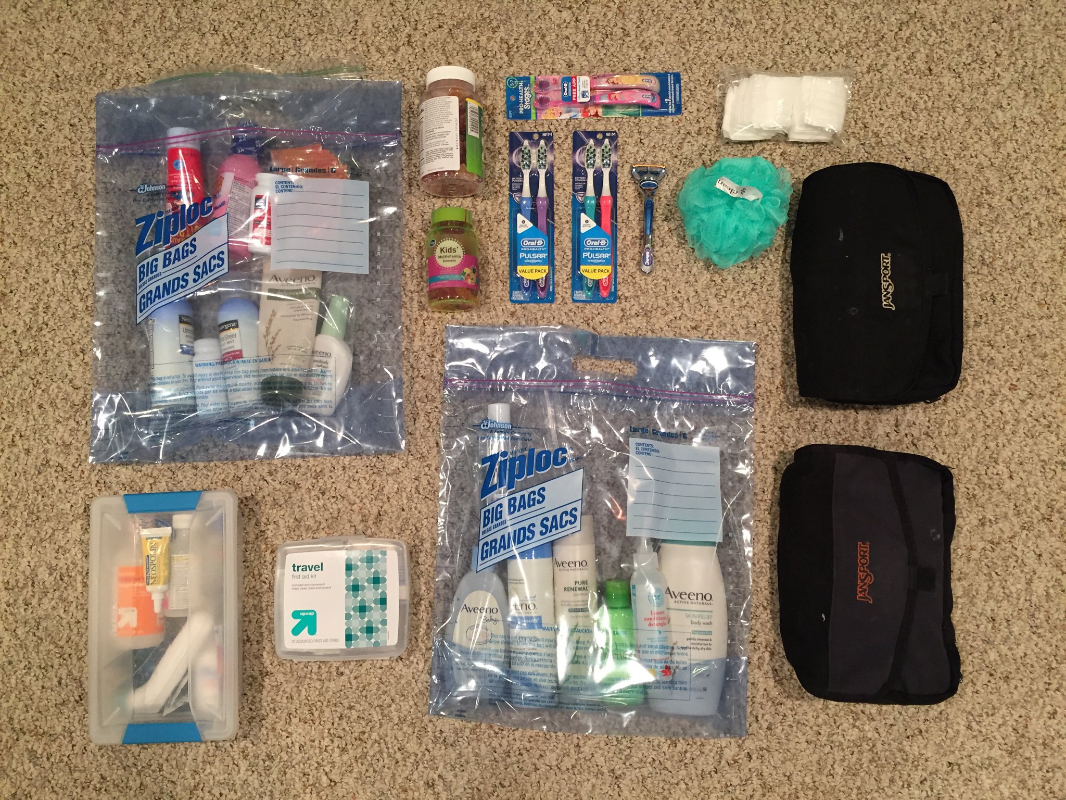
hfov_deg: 61.7
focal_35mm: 29
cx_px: 533
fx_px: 893
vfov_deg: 48.2
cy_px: 400
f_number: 2.2
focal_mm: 4.15
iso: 125
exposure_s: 1/30
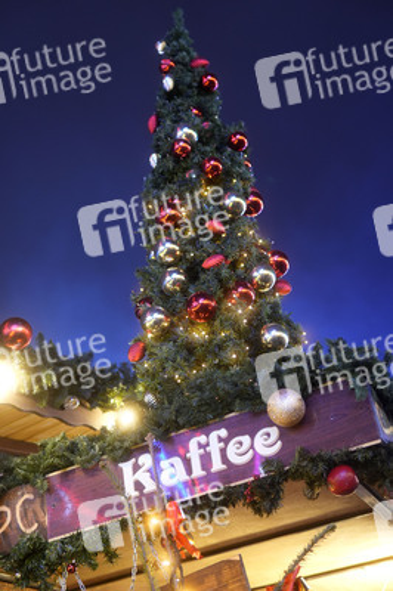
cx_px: 196
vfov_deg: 43.6
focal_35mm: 45
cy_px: 296
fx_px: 738
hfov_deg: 29.8
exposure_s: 1/80
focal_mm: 30
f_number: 1.6
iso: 640
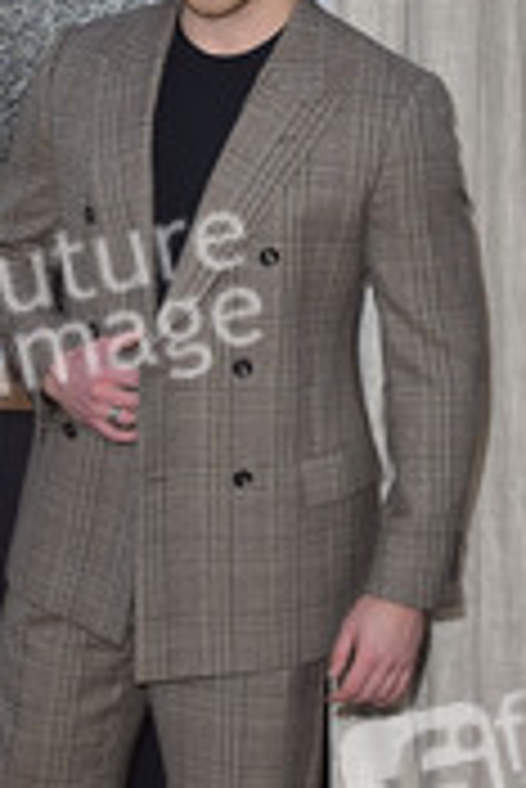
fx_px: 1903
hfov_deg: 15.7
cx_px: 164
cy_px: 545
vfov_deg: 23.2
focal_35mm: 87
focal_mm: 38
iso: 400
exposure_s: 1/250
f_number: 6.3
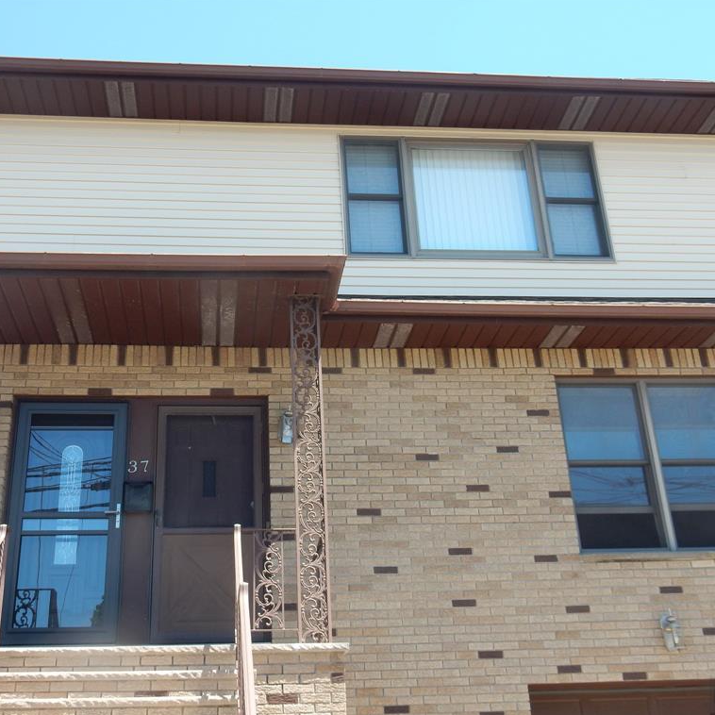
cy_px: 357
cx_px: 323
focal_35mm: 43
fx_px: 1005
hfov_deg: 39.1
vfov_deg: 39.2
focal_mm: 6.4
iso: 125
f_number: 4
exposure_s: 1/250
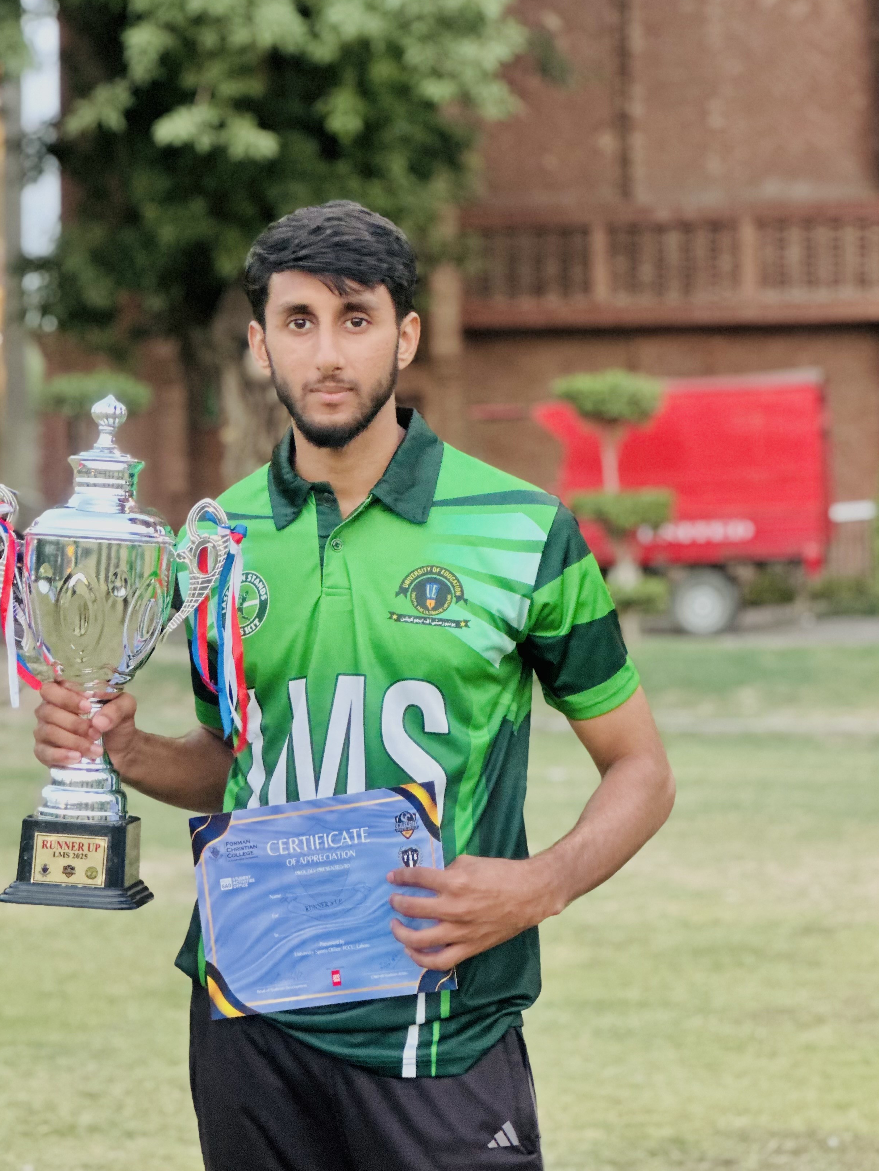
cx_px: 358
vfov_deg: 20.4
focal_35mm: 96
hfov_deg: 15.4
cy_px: 447
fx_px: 3250
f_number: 2.8
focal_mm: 9
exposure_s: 1/14
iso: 400
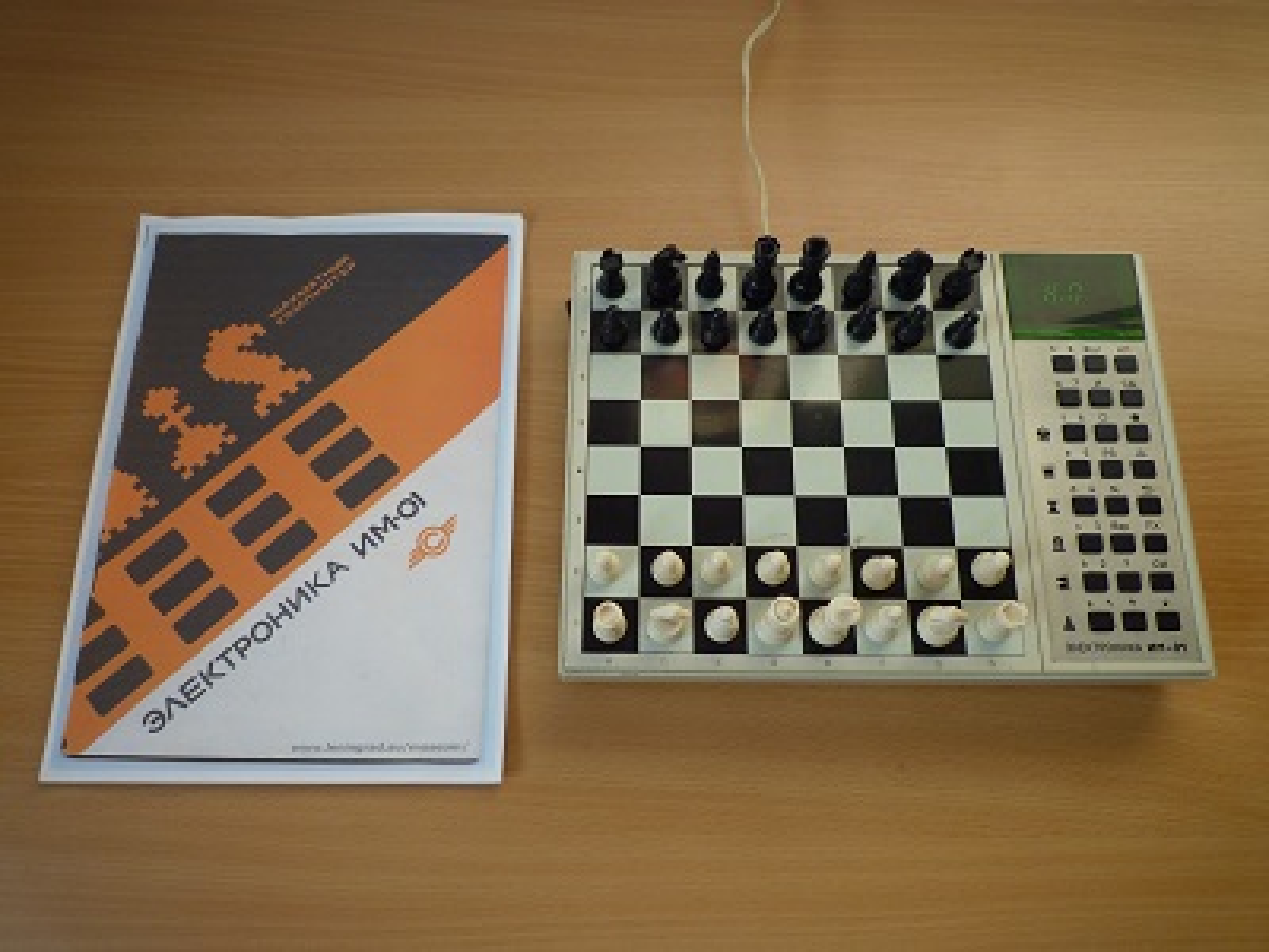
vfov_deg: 54.9
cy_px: 476
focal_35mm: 25
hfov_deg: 69.4
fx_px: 916
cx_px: 634
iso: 80
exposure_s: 1/80
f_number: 2.8
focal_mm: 4.4
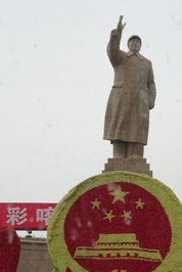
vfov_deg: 22.6
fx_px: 681
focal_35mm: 90
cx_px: 130
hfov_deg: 15.2
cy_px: 142
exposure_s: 1/200
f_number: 11
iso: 640
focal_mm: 20
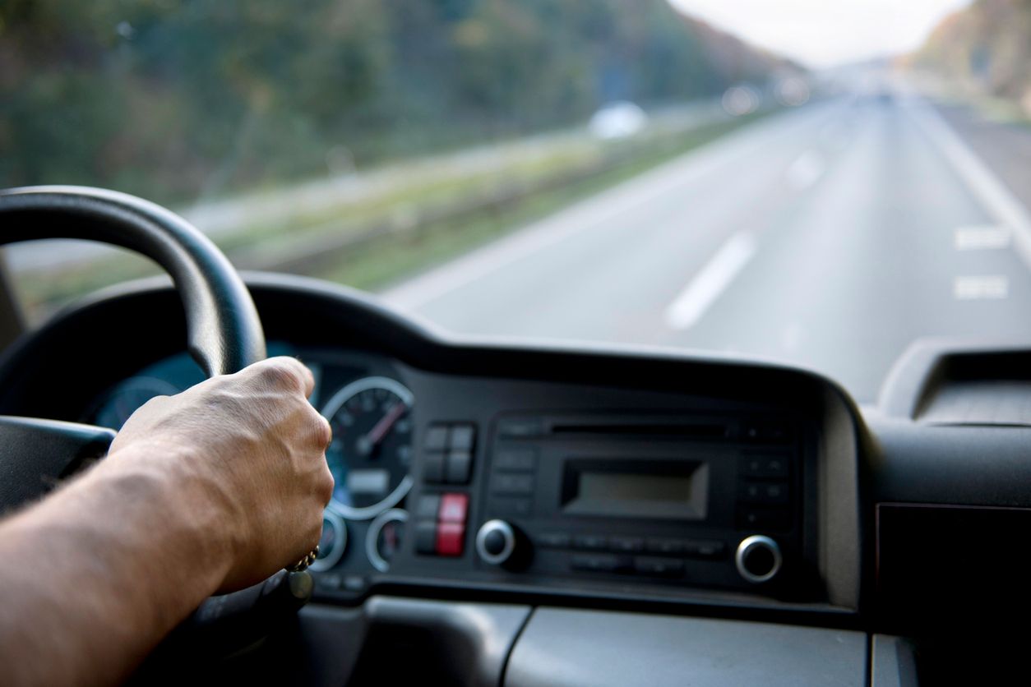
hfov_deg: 50.7
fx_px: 1088
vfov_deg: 35.1
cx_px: 516
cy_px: 344
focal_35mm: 38
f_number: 2.8
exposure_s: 1/500
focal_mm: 38
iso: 200
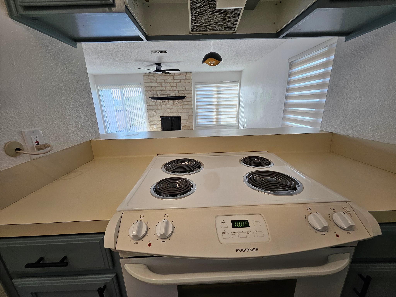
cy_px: 148
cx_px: 198
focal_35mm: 13
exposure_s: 1/60
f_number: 2.2
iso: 50
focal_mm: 1.74
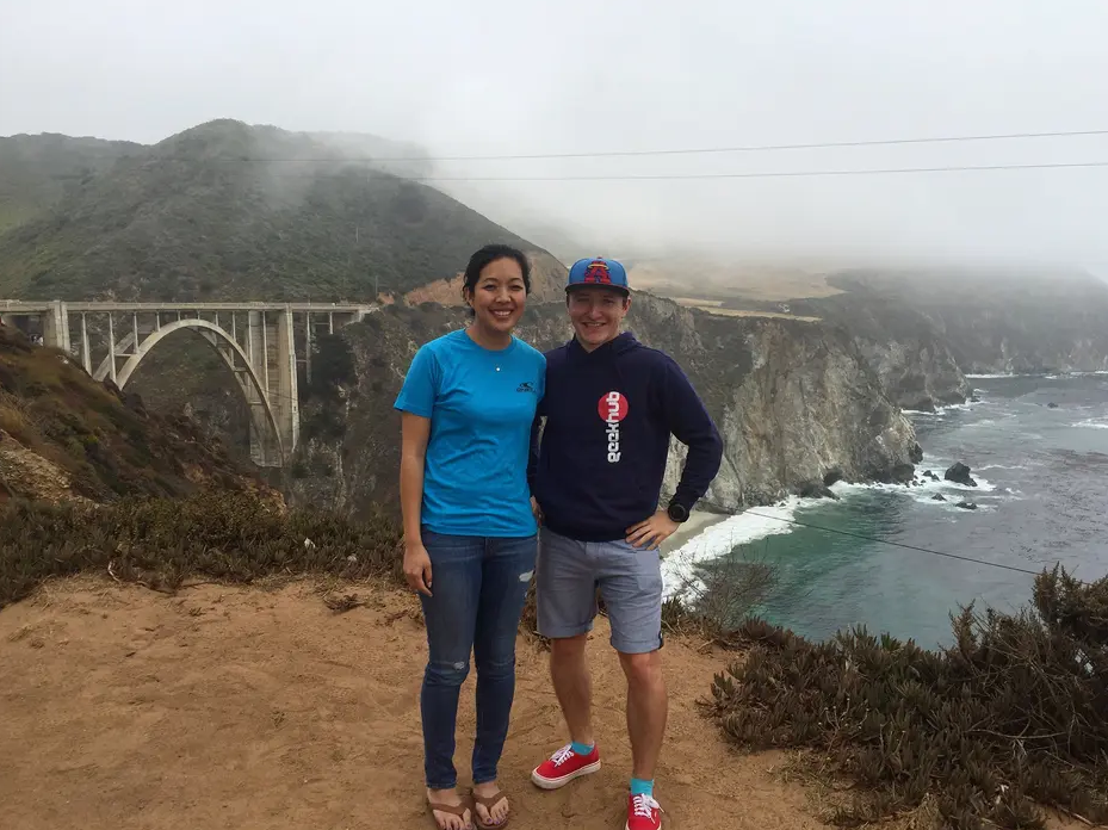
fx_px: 960
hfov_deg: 60.0
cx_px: 566
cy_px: 426
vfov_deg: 46.8
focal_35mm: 30
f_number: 2.2
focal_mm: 4.15
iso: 32
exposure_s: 1/2475
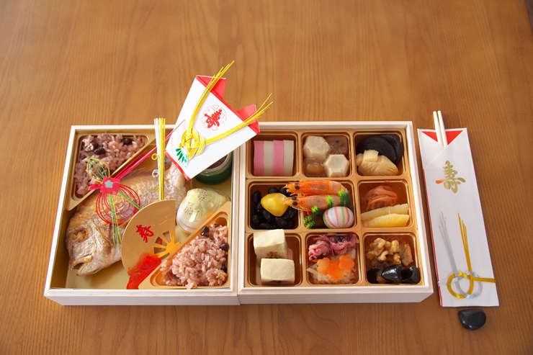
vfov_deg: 34.2
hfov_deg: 49.6
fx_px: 577
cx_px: 266
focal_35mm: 39
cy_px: 178
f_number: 4
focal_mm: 26
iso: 640
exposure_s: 1/100
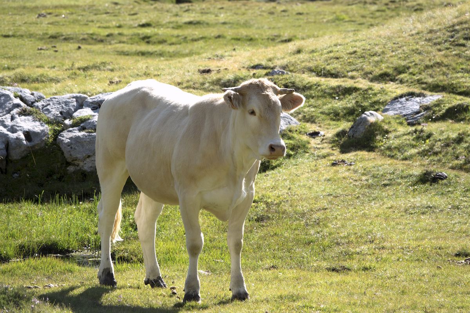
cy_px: 156
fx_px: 3473
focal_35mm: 266
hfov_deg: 7.7
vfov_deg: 5.2
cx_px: 235
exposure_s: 1/400
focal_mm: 97.49
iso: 100
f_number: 4
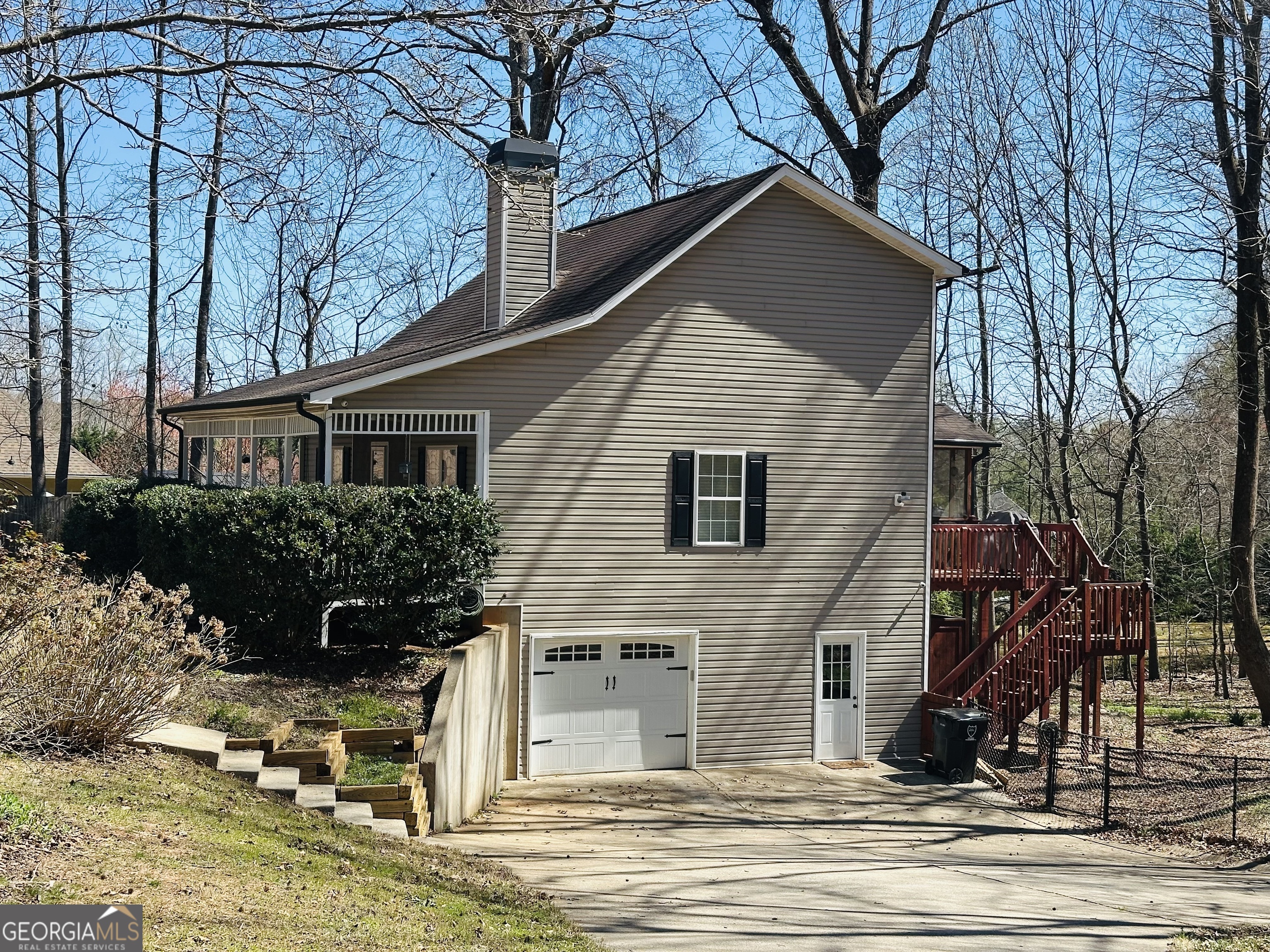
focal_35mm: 48
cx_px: 635
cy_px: 476
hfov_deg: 39.7
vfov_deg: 30.3
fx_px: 1761
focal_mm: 6.86
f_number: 1.78
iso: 64
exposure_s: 1/2203
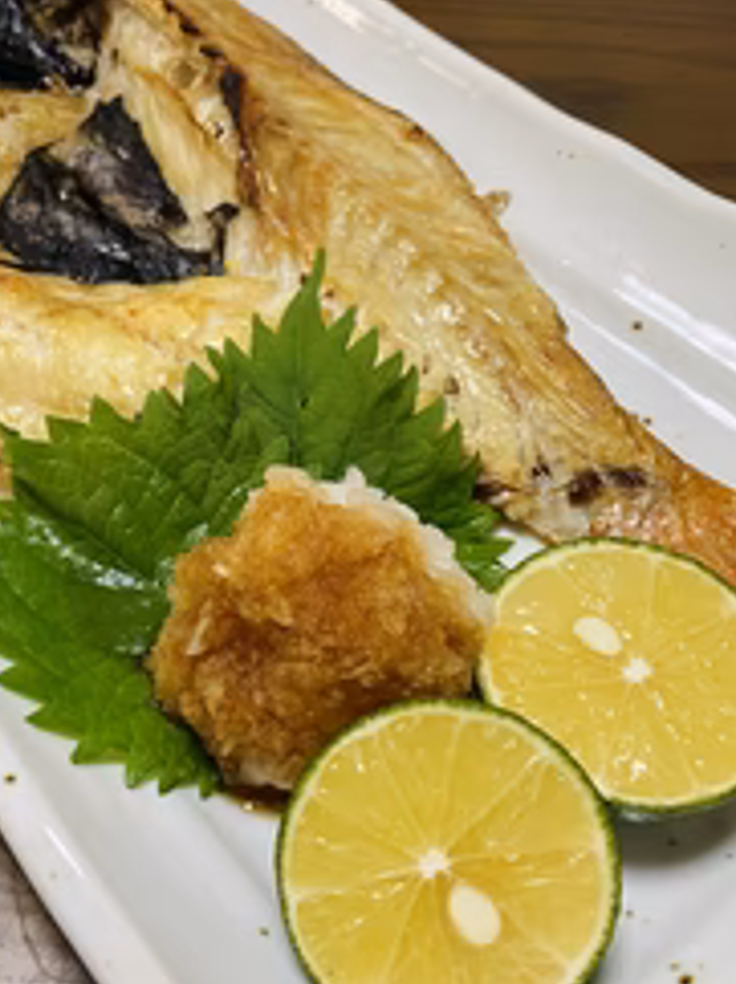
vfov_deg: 43.9
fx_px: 1221
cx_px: 191
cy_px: 455
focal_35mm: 43
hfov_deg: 32.9
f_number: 1.8
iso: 100
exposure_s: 1/60
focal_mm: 4.25
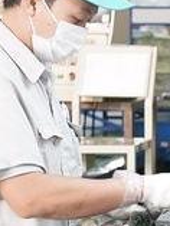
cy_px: 42
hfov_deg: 6.8
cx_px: 425
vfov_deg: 9.6
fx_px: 1343
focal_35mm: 205
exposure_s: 1/100
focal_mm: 41.9
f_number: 5
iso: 1600
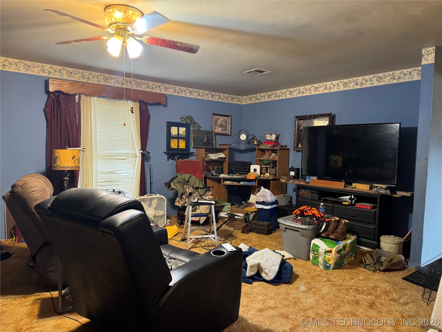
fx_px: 306
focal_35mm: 24
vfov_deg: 56.8
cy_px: 166
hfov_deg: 71.6
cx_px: 221
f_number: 1.78
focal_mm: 6.76
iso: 640
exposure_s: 1/40
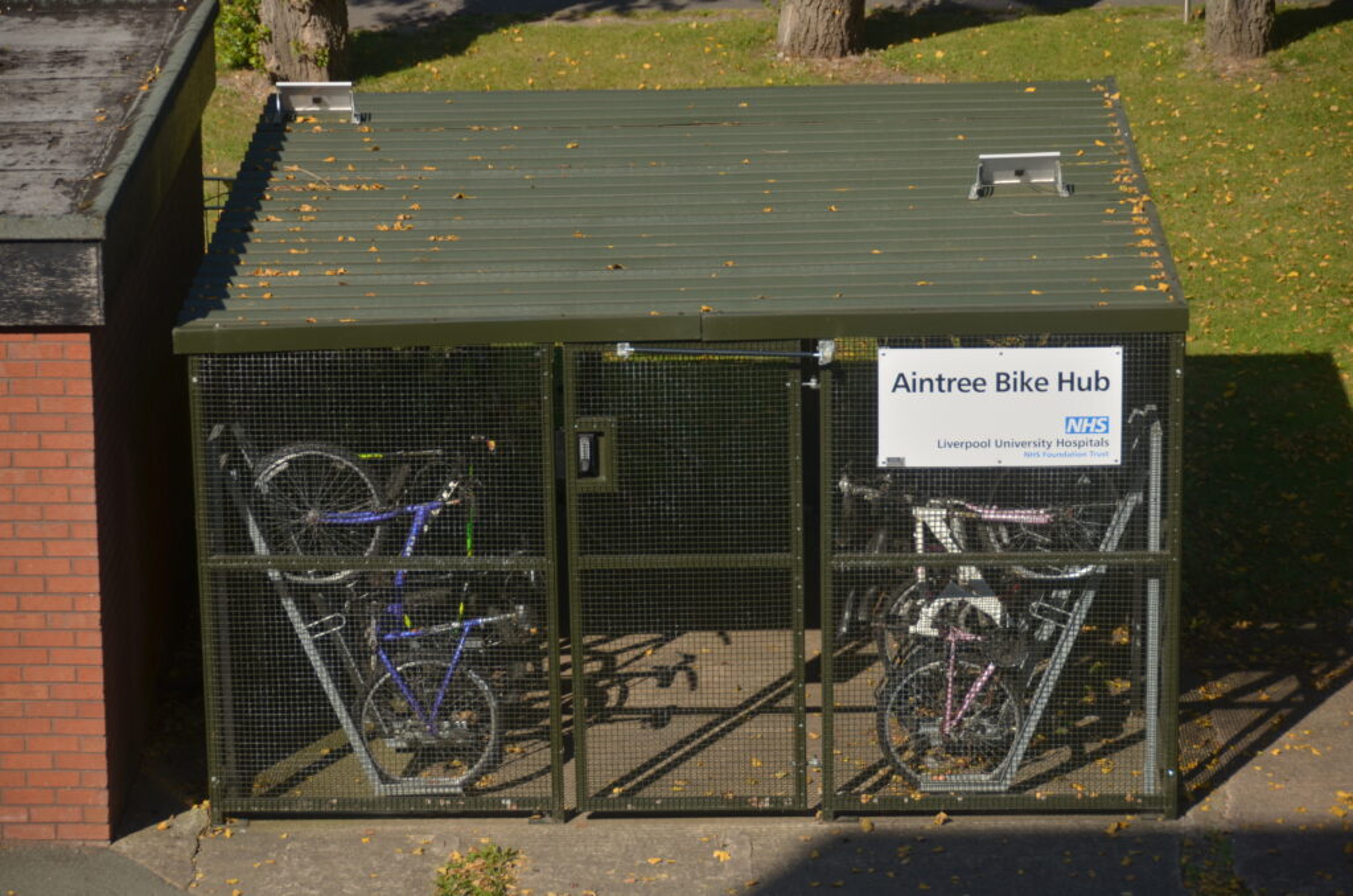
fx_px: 5063
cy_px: 448
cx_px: 676
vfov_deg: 10.1
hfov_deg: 15.2
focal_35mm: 135
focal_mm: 90
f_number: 5.3
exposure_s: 1/800
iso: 100
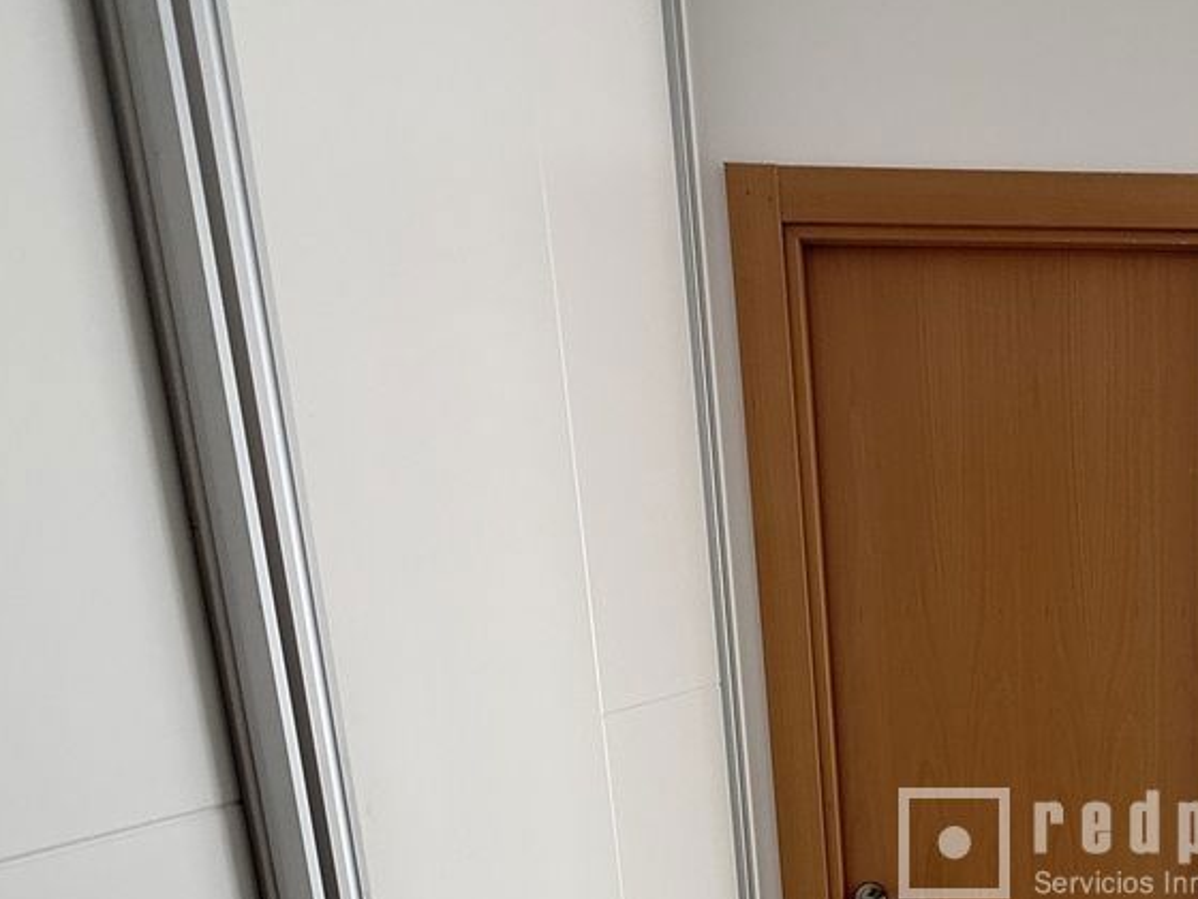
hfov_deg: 49.3
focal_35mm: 32
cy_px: 845
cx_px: 1121
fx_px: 1107
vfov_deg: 40.1
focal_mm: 2.22
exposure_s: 1/99
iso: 64
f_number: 2.2
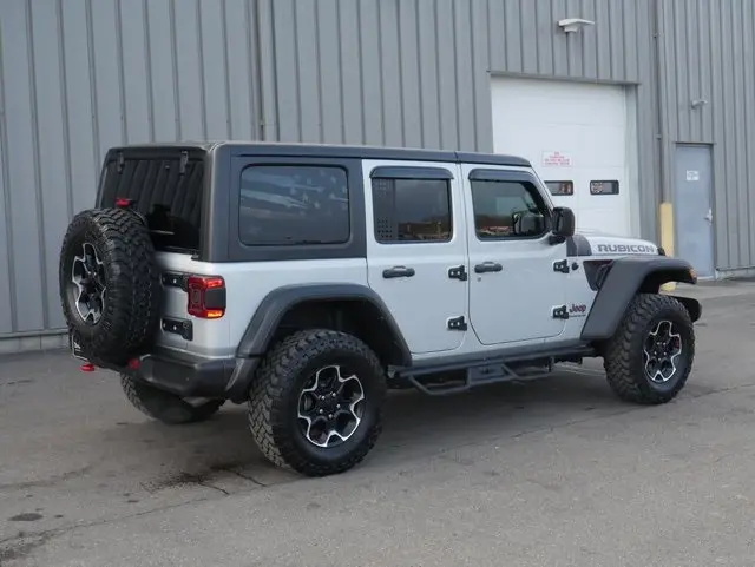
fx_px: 1048
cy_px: 284
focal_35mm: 48
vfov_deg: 30.3
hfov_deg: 39.6
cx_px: 378
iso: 1000
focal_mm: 24
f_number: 14
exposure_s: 1/60
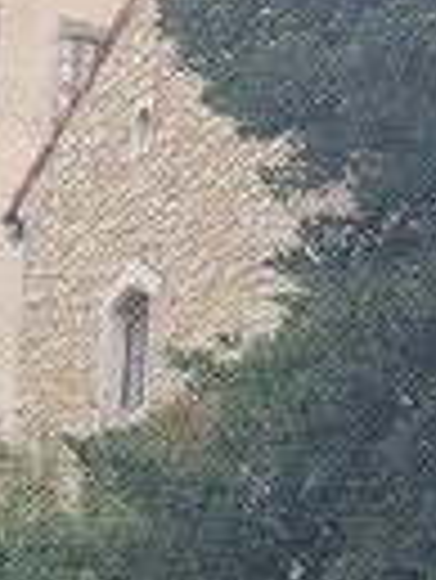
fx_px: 2699
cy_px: 1340
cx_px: -535
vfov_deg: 10.7
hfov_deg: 8.6
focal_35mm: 161
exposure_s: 1/120
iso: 100
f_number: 1.8
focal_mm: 5.4
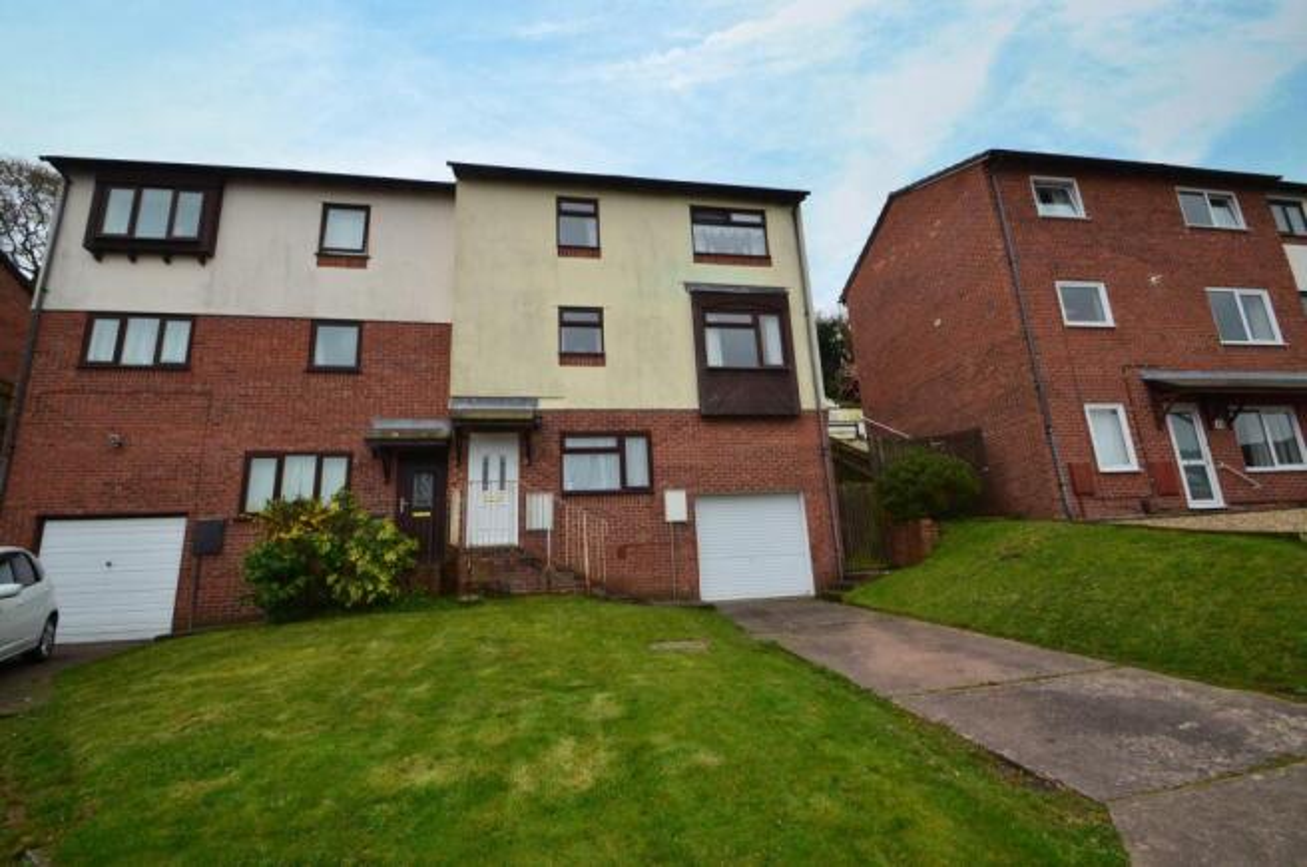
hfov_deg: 100.5
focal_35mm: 15
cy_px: 434
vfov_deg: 77.1
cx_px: 654
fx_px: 544
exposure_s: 1/250
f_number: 10
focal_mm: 10
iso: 400
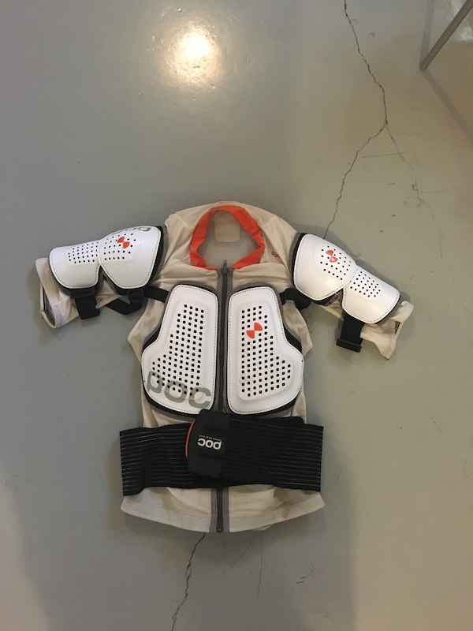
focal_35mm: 29
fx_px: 528
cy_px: 316
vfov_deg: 61.7
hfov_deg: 48.2
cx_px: 236
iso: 320
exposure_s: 1/15
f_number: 2.2
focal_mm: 4.15
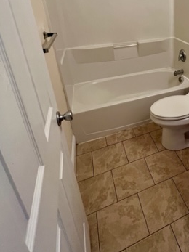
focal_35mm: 24
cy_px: 61
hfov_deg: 50.0
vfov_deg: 66.8
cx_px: 172
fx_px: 175
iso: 160
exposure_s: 1/60
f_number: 1.8
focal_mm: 1.57
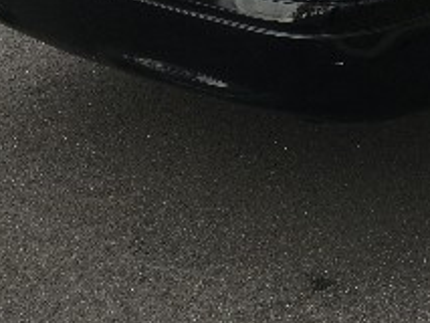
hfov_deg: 21.5
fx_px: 1081
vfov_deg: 15.8
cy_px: -143
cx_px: 460
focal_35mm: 87
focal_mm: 4.15
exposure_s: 1/596
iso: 25
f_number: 2.2
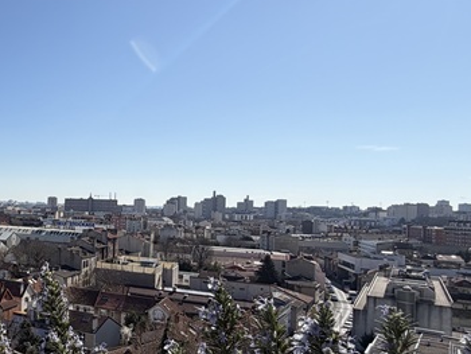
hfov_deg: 44.9
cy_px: 201
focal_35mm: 32
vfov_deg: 44.1
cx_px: -32
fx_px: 436
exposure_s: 1/1339
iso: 20
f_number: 2.2
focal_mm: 2.22
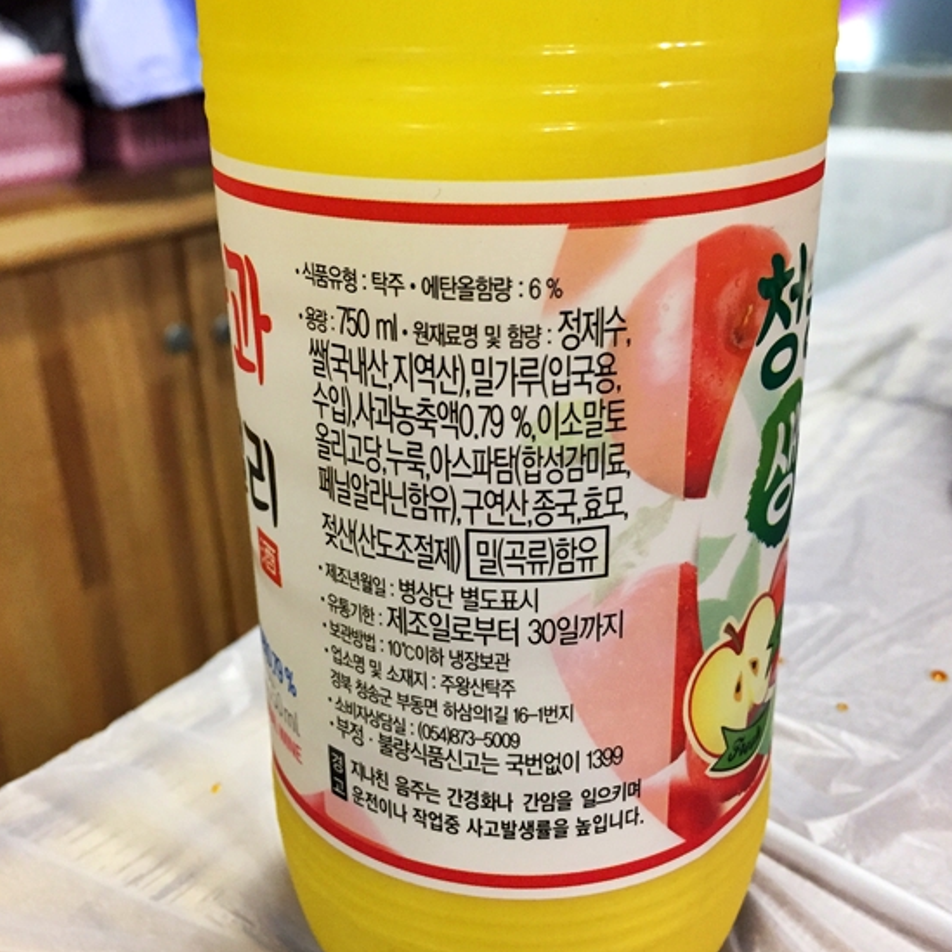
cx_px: 482
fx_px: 1089
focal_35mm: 35
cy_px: 426
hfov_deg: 47.2
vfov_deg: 47.1
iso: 160
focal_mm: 4.15
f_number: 2.2
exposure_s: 1/30
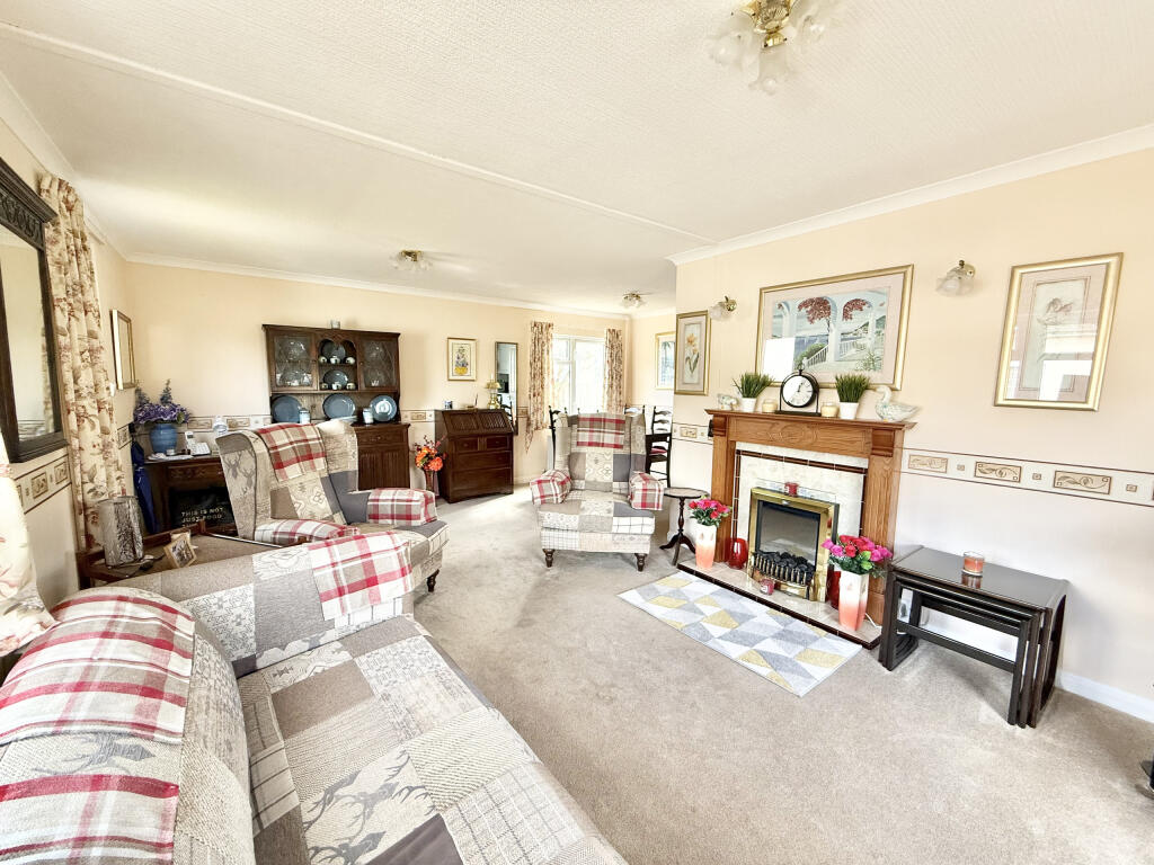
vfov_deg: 85.7
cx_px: 577
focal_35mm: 14
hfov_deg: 102.1
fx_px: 467
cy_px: 432
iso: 200
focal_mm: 2.22
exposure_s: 1/99
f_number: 2.2
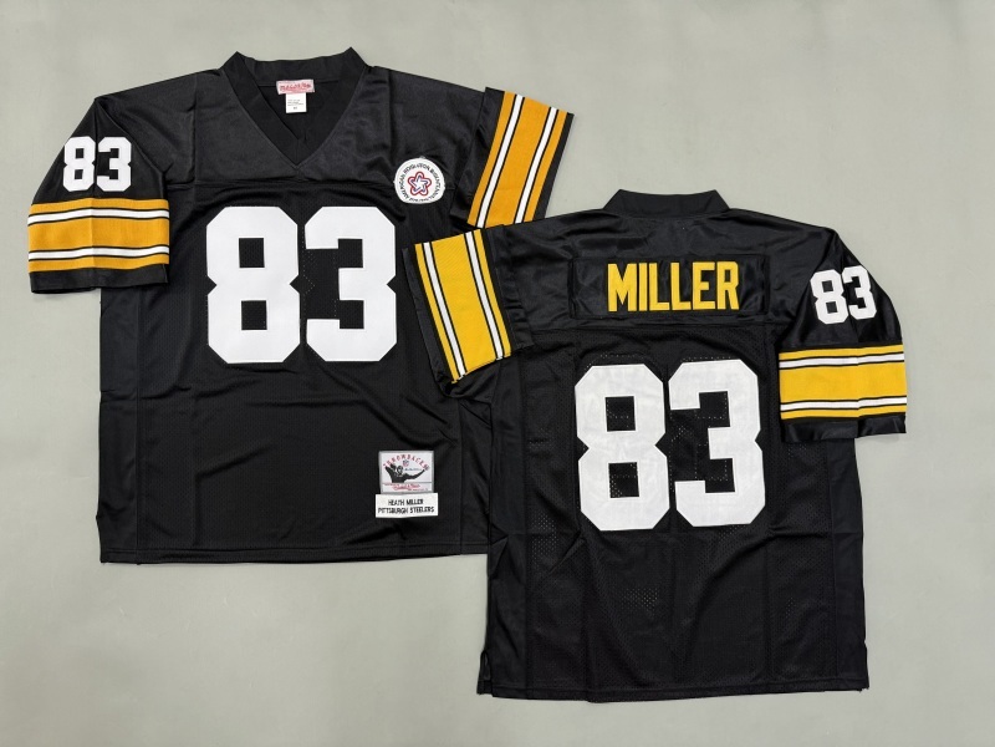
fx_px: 690
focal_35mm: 24
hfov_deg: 71.6
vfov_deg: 56.8
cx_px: 498
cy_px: 374
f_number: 1.78
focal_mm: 6.76
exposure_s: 1/50
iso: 160
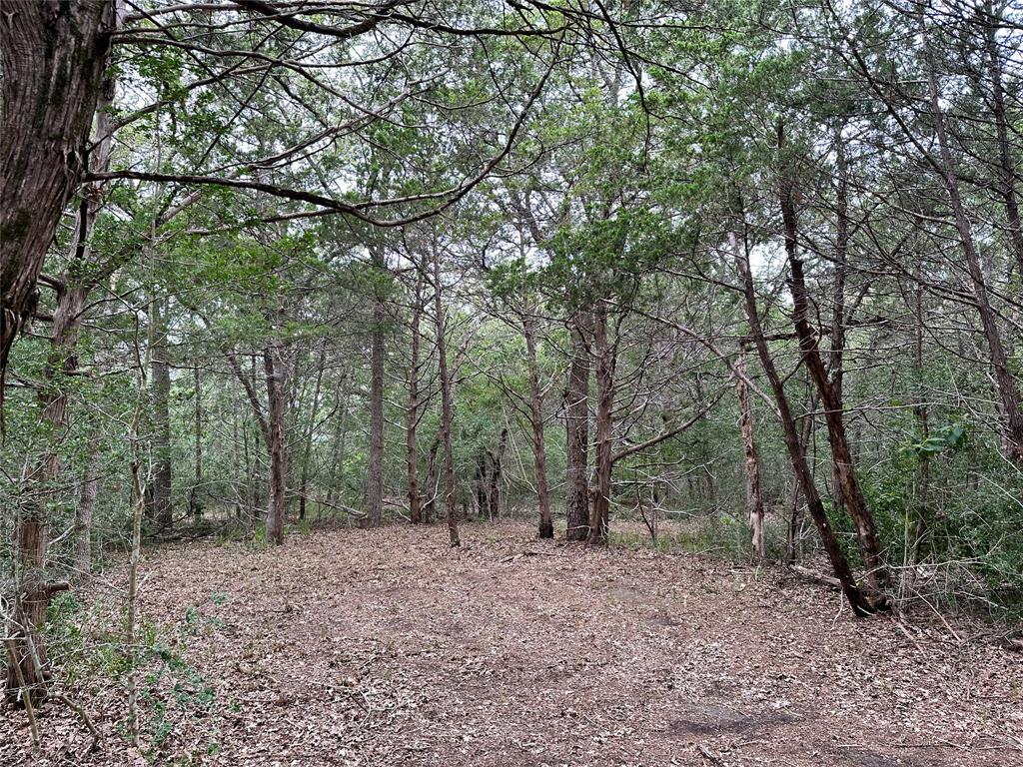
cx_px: 512
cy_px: 384
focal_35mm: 24
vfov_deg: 56.8
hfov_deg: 71.6
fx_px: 709
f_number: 1.78
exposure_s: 1/253
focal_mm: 6.86
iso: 80
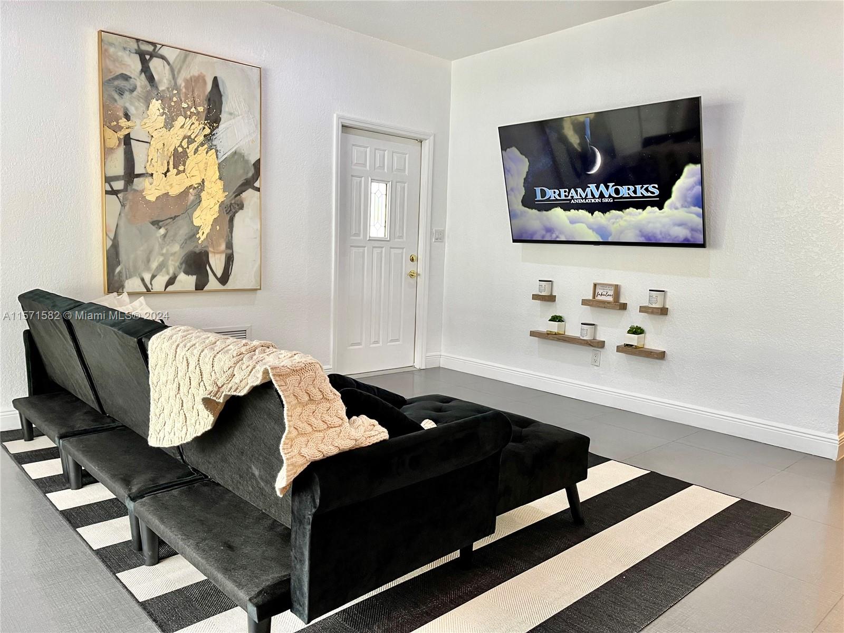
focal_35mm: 26
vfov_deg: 53.1
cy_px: 316
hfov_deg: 67.3
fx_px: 634
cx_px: 422
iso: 80
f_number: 1.6
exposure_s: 1/60
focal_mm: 5.1
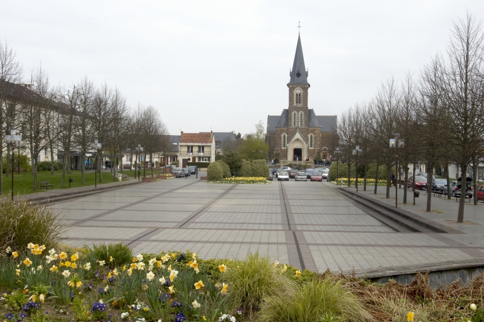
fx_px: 524
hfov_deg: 49.6
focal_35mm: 39
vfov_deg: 34.1
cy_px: 161
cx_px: 242
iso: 250
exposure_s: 1/30
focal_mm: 26
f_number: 18
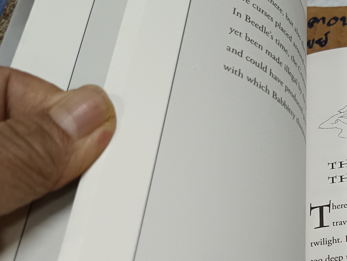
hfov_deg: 31.6
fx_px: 571
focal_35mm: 57
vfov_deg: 25.1
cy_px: 221
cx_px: 333
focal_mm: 5.31
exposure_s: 1/33.3
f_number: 1.7
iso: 843
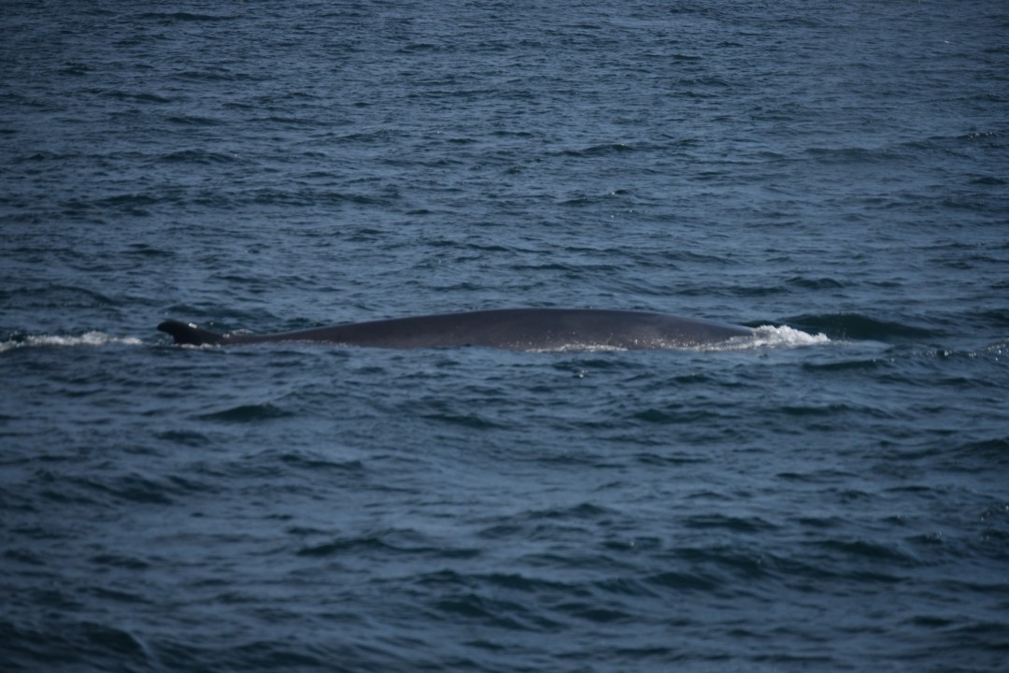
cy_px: 336
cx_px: 504
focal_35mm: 232
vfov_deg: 5.9
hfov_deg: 8.9
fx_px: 6516
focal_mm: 155
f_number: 5
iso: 200
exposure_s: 1/4000
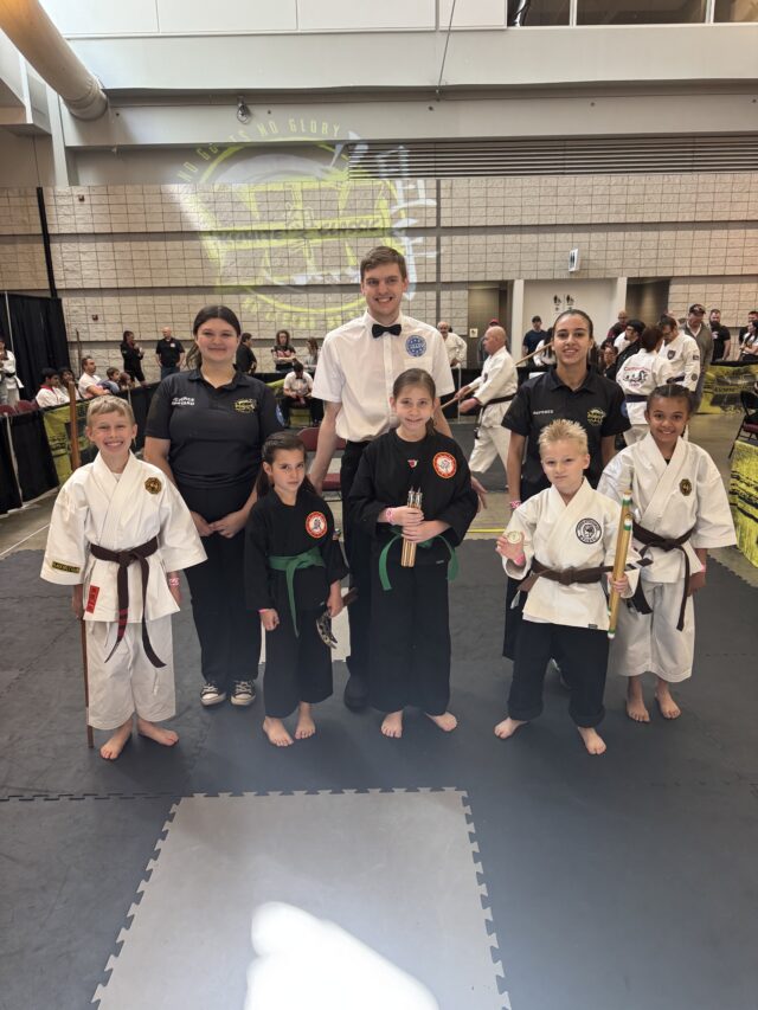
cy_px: 505
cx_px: 379
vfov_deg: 71.6
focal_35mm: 24
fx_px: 701
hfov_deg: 56.8
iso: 250
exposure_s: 1/60
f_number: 1.78
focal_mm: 6.76
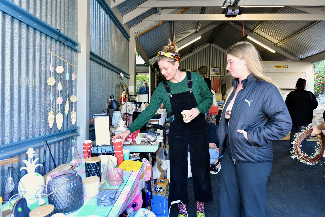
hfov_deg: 73.7
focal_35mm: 24
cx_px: 162
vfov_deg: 53.1
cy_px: 108
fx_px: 217
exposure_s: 1/250
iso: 2000
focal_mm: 24
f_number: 5.6
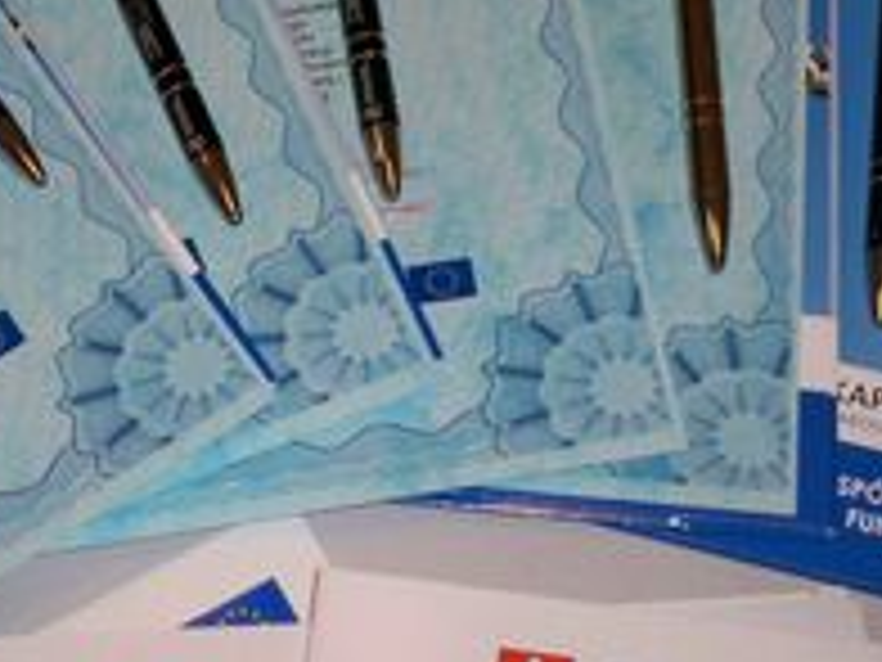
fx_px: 2370
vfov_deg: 15.7
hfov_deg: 20.9
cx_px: 238
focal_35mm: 93
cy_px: 72
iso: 200
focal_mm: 6.3
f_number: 3.1
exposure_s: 1/60
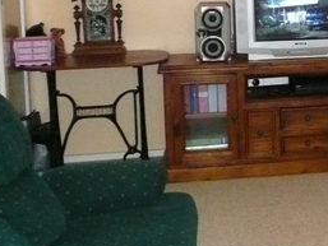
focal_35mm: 87
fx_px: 825
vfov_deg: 16.8
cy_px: 24
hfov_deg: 21.2
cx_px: 370
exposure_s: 1/30
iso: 640
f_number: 3.3
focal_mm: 4.6
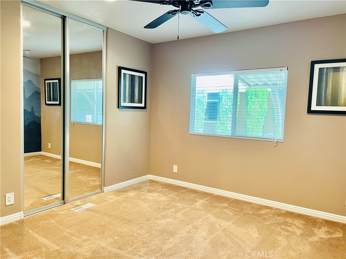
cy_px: 130
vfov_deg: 53.1
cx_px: 173
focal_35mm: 26
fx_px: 260
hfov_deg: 67.3
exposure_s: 1/60
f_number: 1.5
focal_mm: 5.7
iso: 100
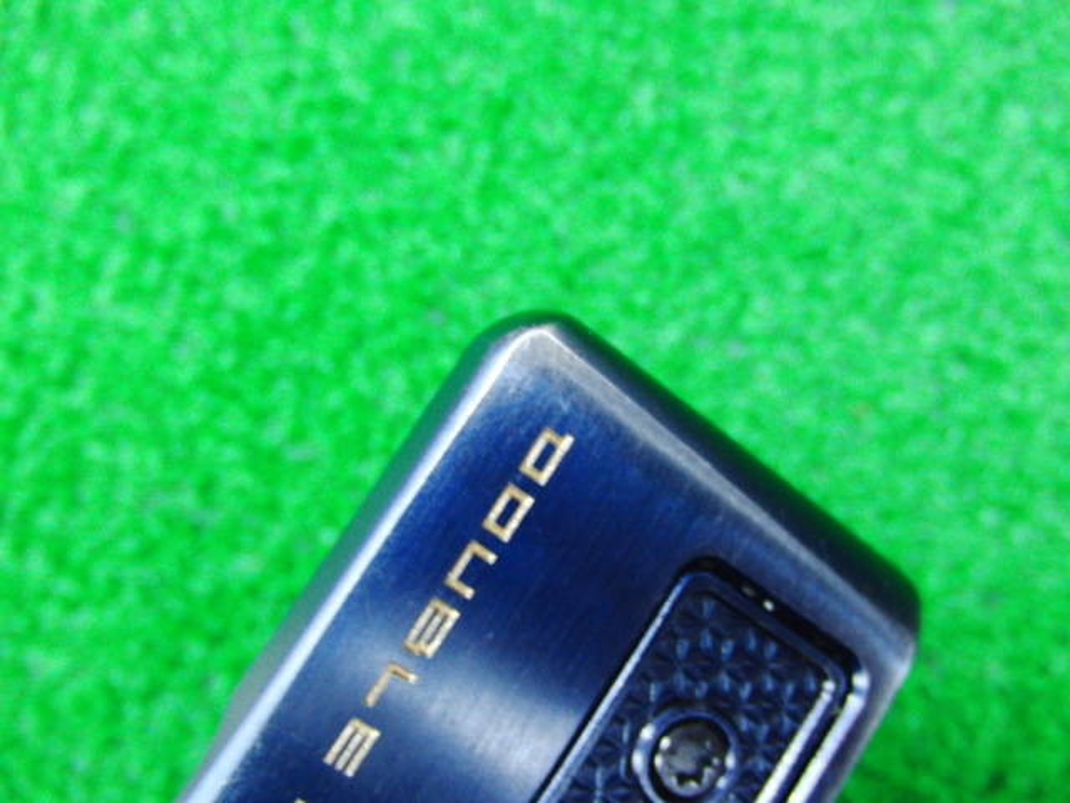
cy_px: 402
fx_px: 1144
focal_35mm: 37
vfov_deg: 38.7
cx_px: 535
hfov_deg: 50.1
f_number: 3.6
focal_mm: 6.42
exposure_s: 1/13
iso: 400
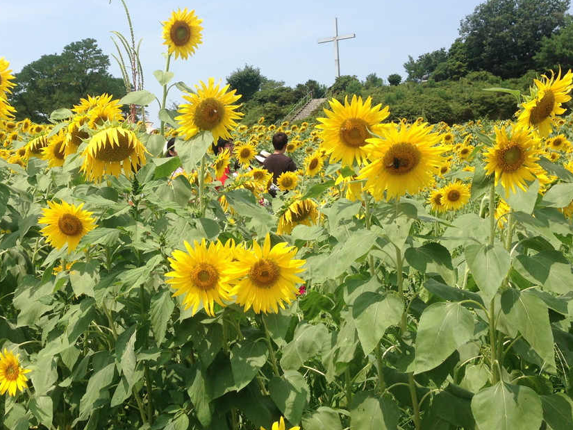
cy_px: 154
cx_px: 229
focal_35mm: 48
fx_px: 795
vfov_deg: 30.1
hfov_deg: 39.5
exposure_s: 1/1595
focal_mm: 4.12
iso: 50
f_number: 2.4
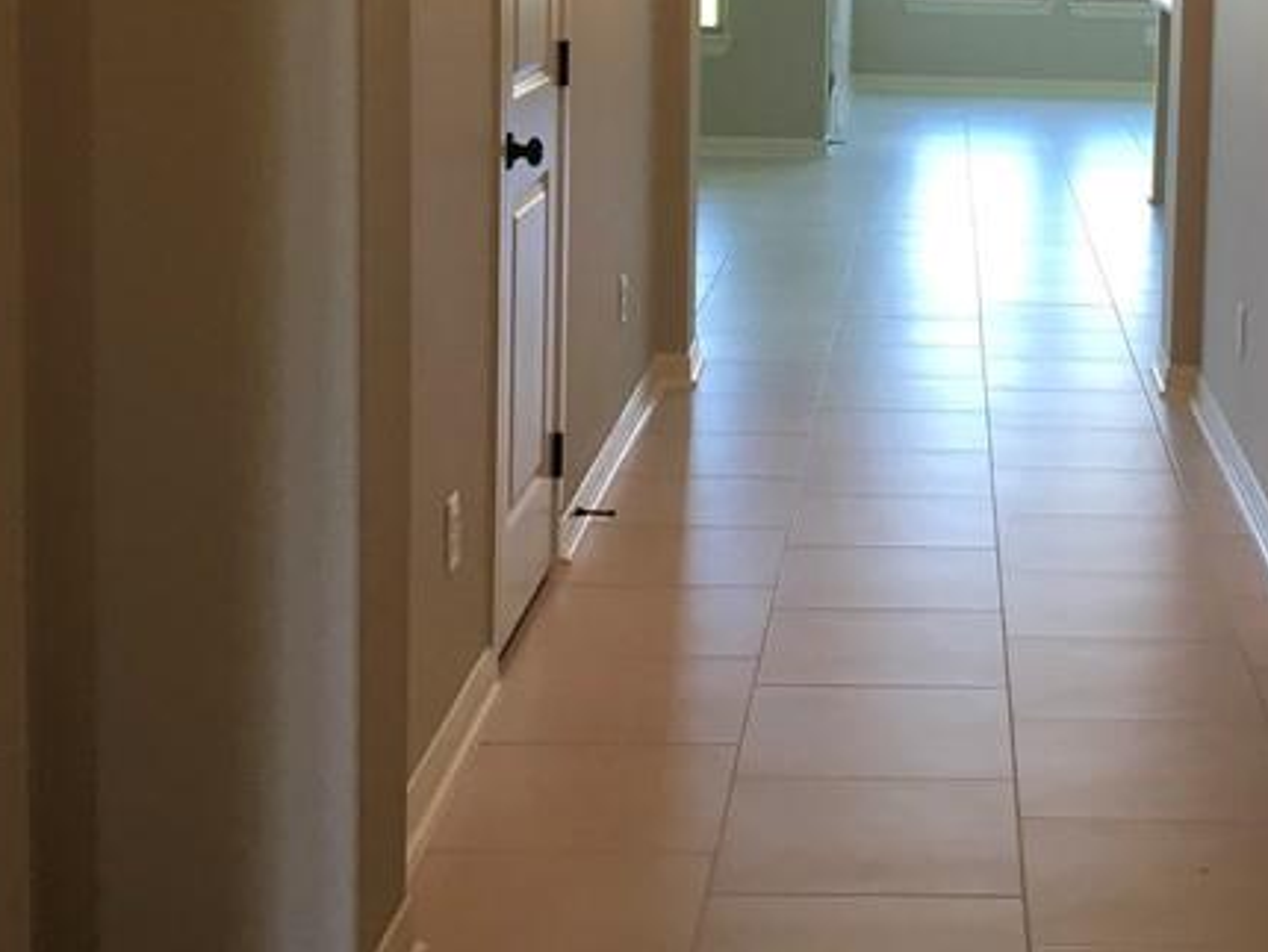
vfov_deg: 20.9
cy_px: 109
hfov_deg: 27.3
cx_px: 1091
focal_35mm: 69
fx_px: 2529
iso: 25
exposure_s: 1/30
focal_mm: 4.15
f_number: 2.2
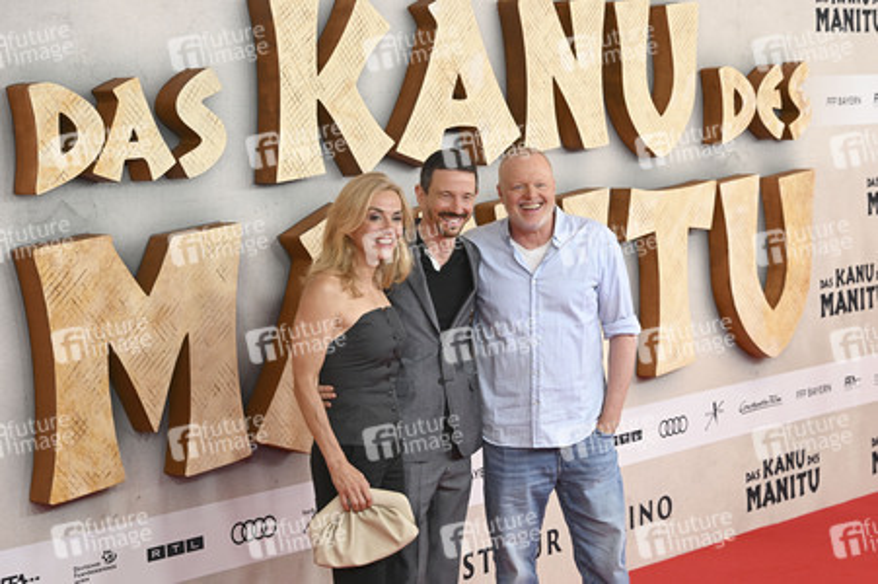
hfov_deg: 27.0
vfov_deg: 18.2
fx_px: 1828
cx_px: 439
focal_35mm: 75
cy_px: 292
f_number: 5.6
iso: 800
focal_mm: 75
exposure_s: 1/160
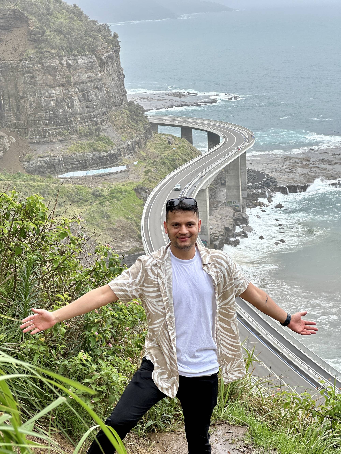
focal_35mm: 77
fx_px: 1011
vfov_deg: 25.3
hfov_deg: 19.1
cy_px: 227
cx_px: 170
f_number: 2.8
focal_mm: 9
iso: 32
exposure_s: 1/296
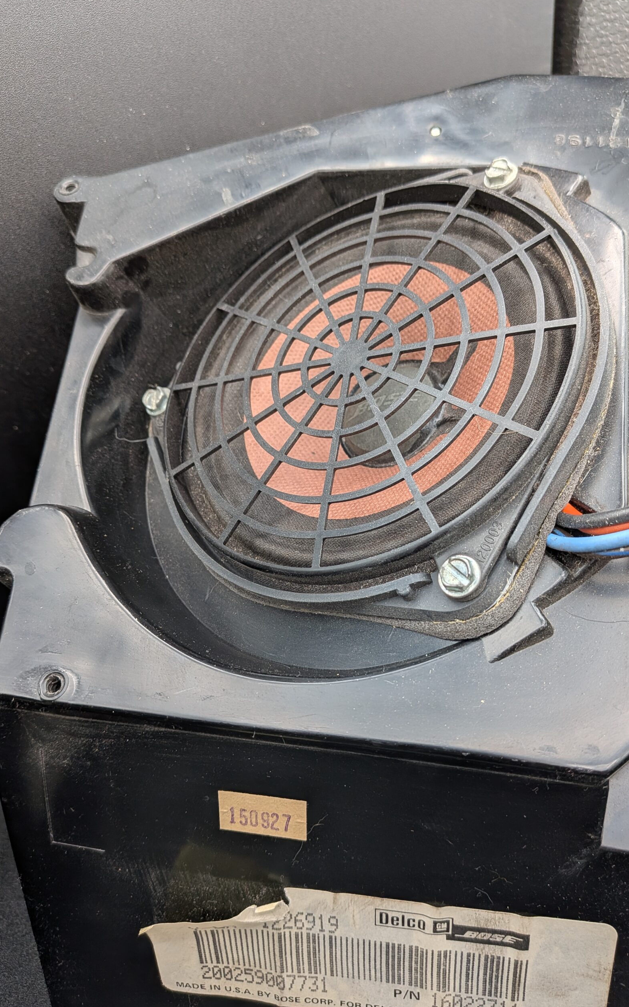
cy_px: 509
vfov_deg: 70.4
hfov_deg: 47.3
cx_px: 378
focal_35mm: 26
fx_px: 713
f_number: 1.7
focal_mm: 4.53
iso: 27
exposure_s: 1/190
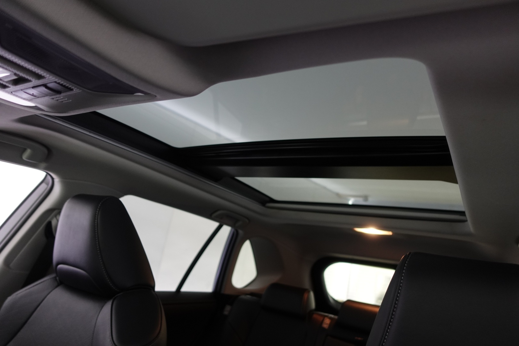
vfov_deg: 53.1
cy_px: 173
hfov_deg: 73.7
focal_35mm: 24
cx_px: 260
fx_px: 346
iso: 400
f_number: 1.8
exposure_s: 1/30
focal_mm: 9.4
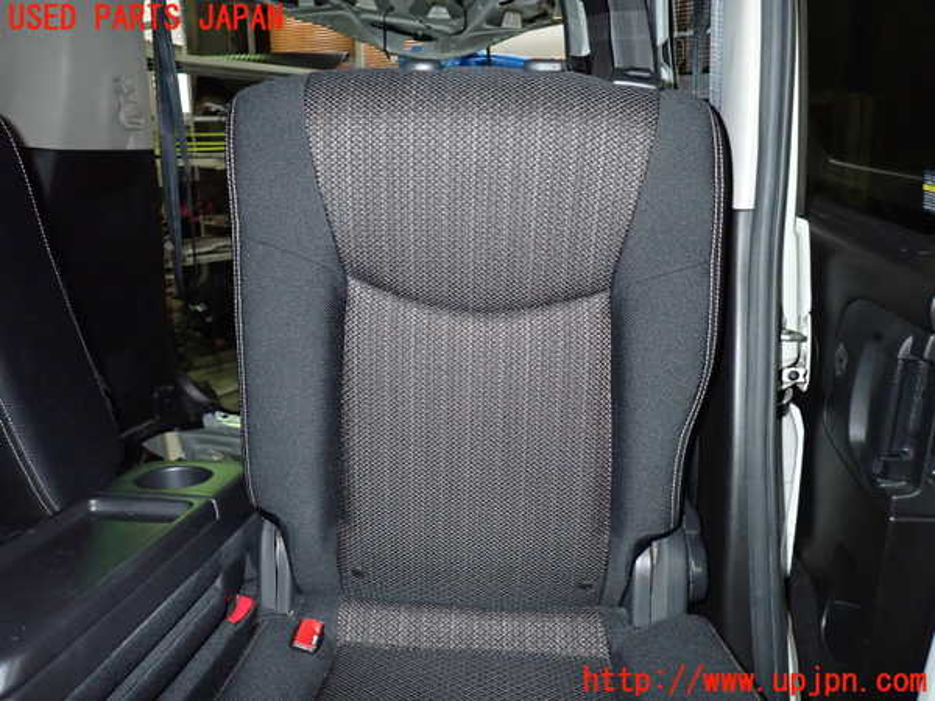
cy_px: 350
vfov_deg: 54.9
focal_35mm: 25
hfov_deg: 69.4
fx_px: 675
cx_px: 468
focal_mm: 4.5
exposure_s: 1/30
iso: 800
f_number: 5.6
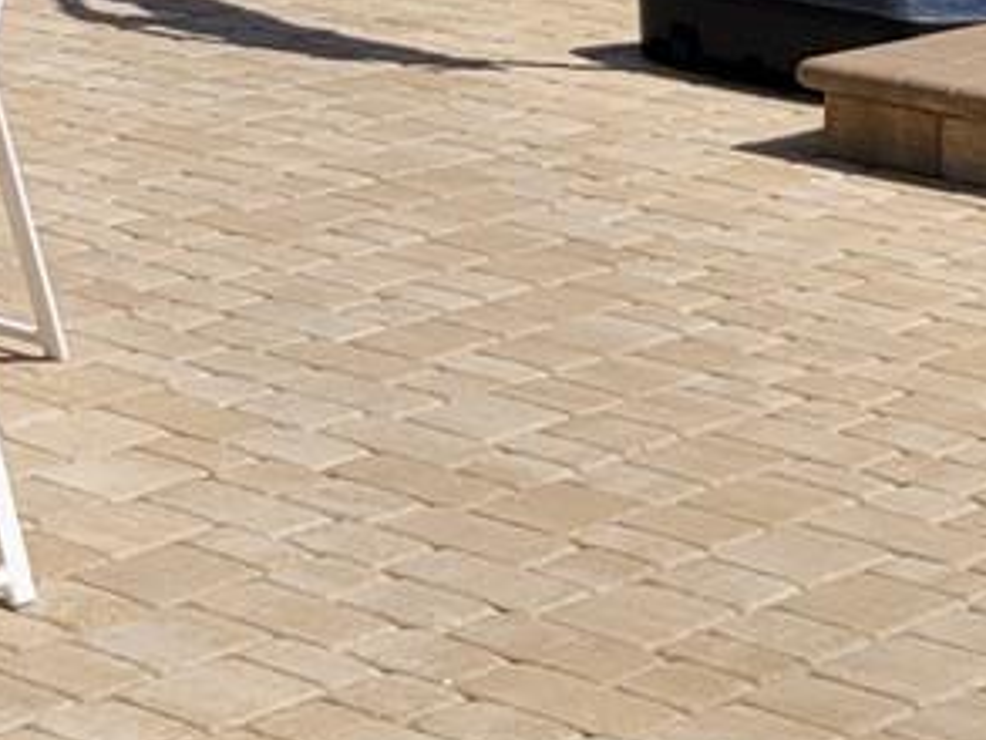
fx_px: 4046
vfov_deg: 9.7
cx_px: -885
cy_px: -747
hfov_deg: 12.5
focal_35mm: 142
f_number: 1.8
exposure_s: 1/3935
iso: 40
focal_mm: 5.4
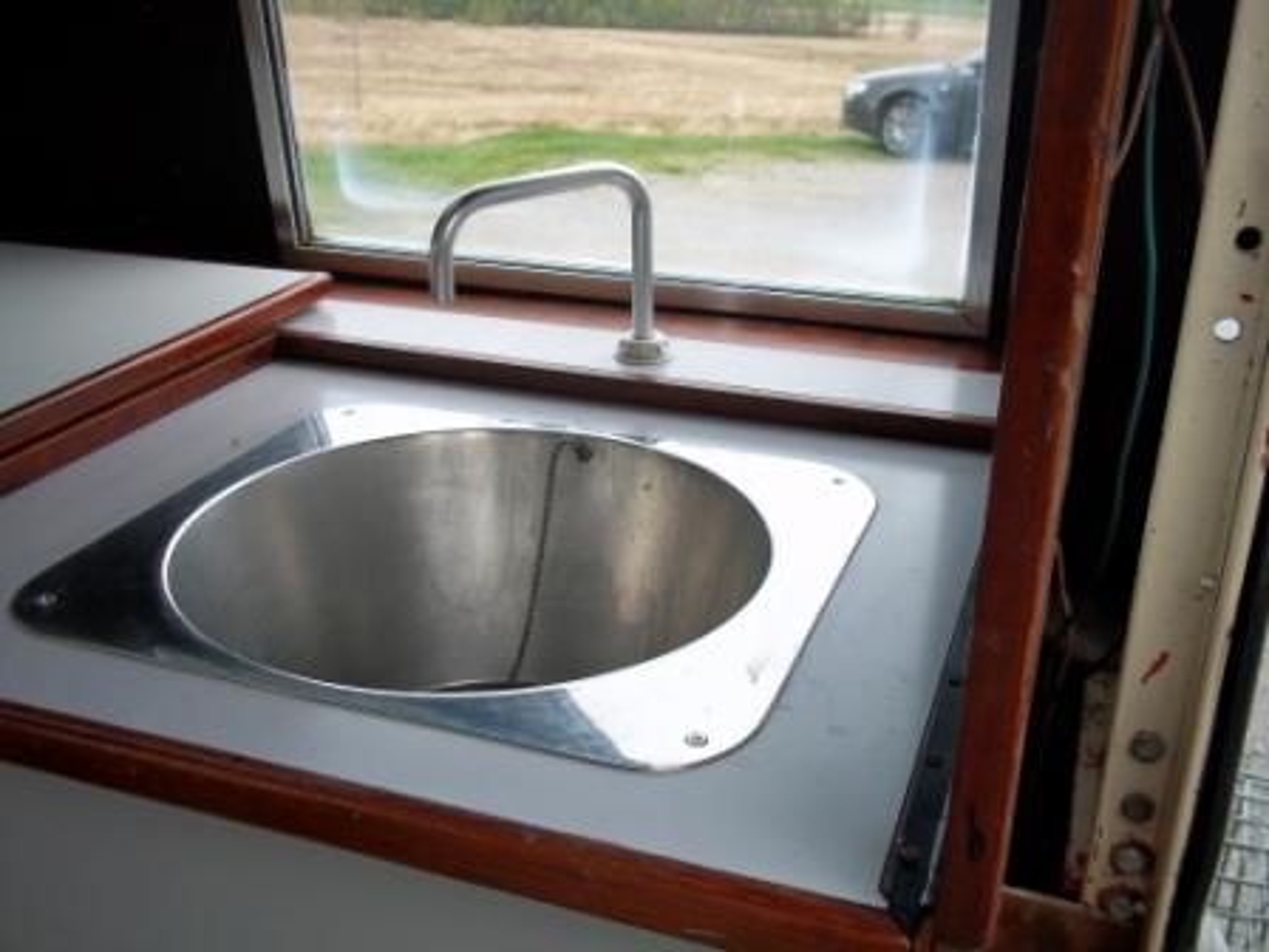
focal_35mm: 36
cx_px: 634
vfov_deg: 39.7
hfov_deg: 51.4
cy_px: 476
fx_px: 1320
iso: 80
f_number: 3.1
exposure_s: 1/200
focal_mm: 6.5
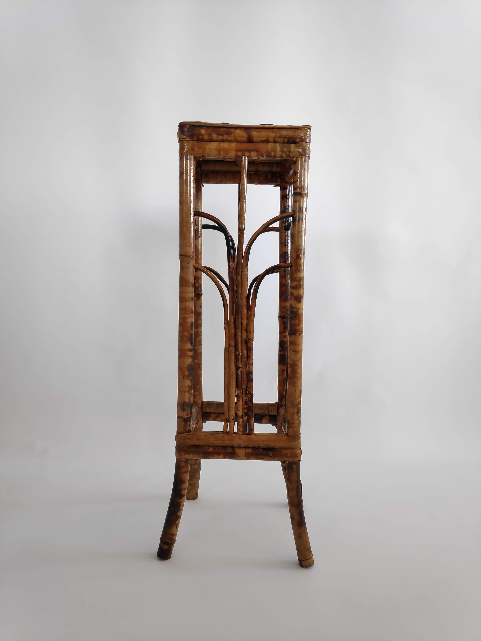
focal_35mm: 20
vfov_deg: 81.7
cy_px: 320
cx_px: 240
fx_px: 371
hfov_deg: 66.0
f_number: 1.9
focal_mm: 3.94
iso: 314
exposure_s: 1/100
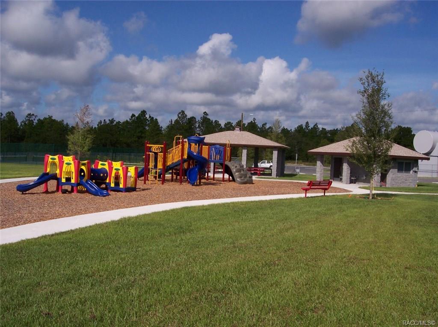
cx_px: 219
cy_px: 164
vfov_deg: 37.7
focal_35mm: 38
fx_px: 480
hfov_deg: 49.0
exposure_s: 1/1000
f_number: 4.8
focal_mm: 8
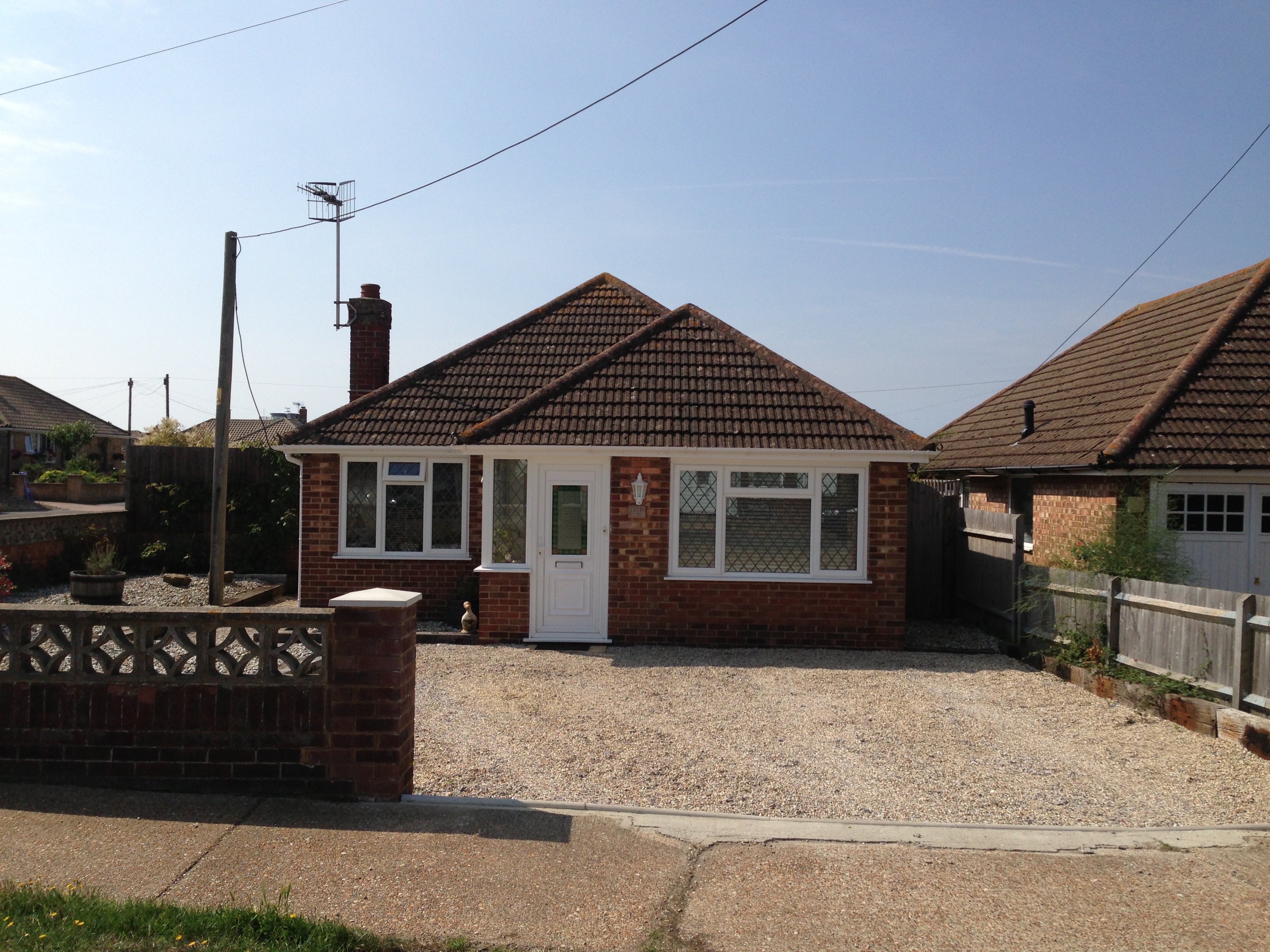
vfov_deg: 42.9
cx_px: 635
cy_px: 476
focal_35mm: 33
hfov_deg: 55.4
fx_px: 1211
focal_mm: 4.13
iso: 50
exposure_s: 1/2358
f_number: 2.4
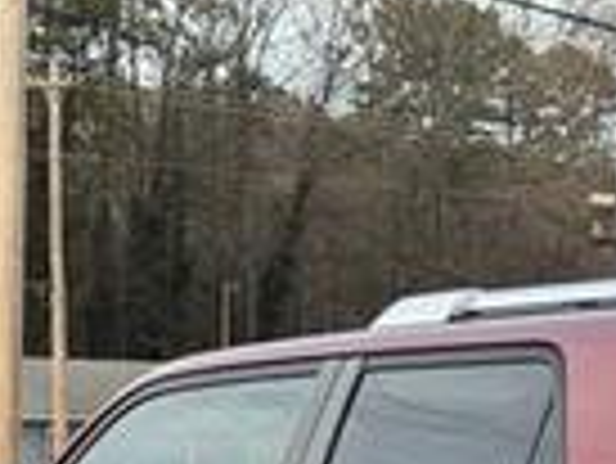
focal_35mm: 176
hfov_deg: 11.0
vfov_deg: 8.2
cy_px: 793
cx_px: 724
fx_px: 3135
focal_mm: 6.76
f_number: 1.78
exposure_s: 1/219
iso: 64
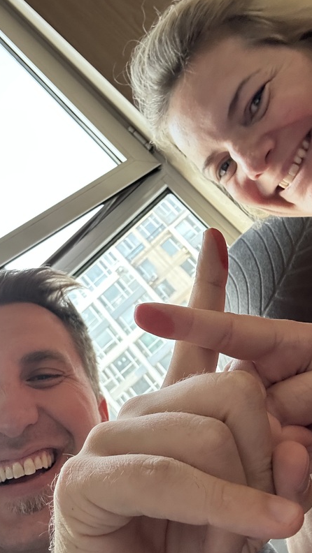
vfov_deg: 59.5
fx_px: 485
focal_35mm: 33
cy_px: 276
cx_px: 132
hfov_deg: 35.6
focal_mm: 2.69
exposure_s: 1/50
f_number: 1.9
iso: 200
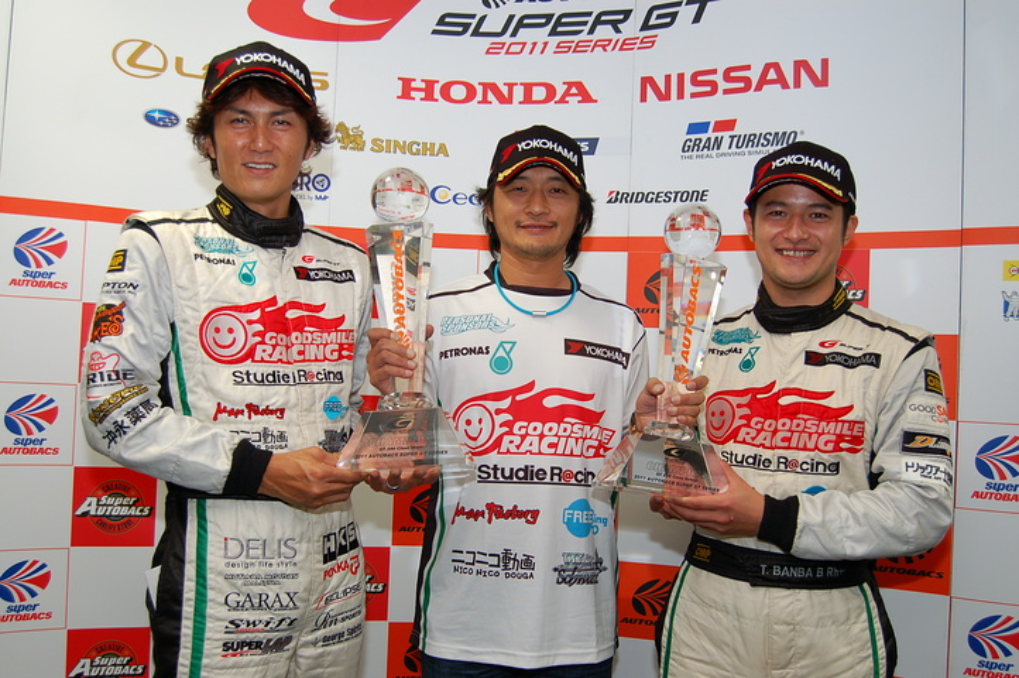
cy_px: 339
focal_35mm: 33
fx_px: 933
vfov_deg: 39.9
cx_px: 510
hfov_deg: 57.3
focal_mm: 22
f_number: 4
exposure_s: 1/60
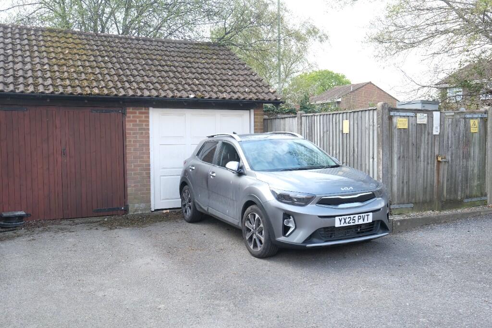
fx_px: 465
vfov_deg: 38.9
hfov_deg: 55.8
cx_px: 246
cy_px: 164
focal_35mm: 34
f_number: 5
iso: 200
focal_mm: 22.9
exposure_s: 1/200
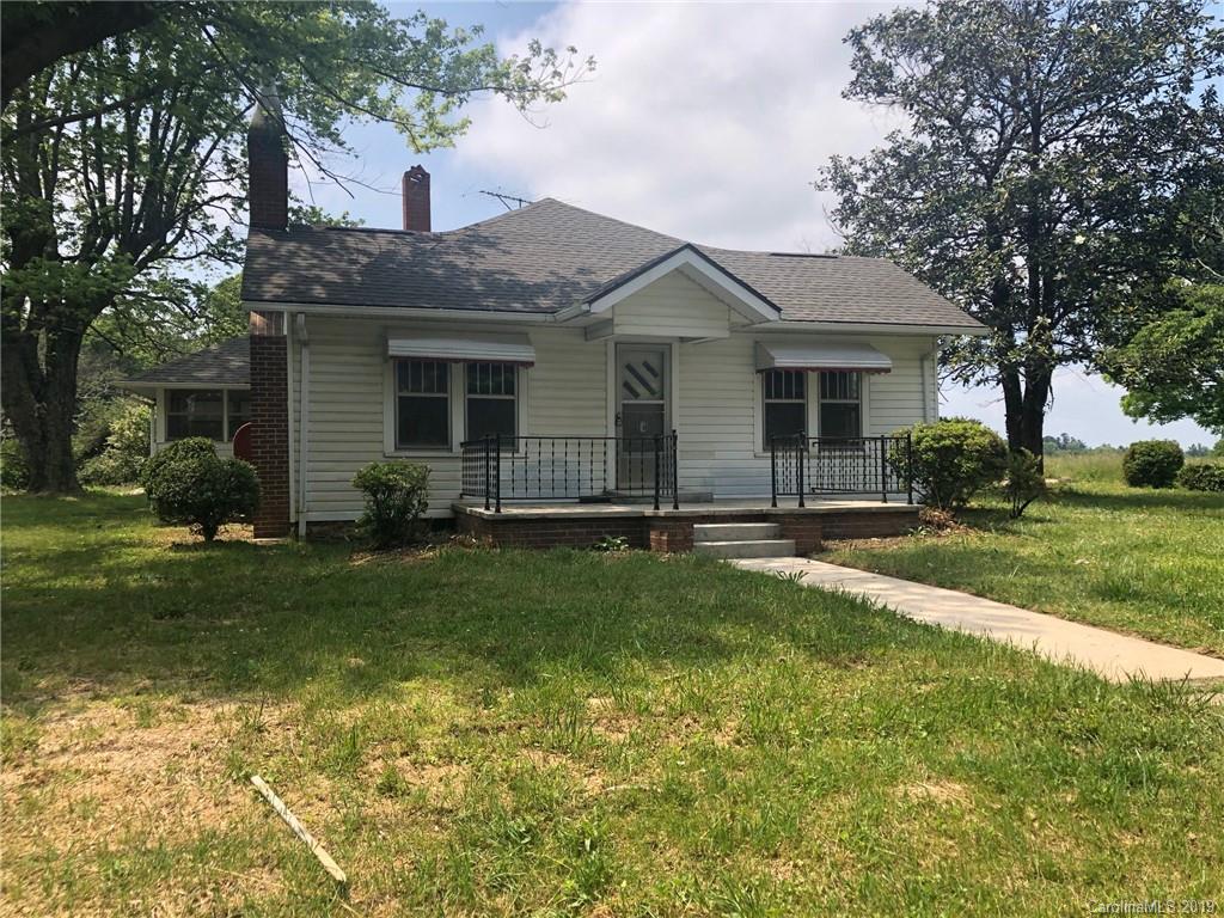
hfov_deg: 63.4
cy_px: 459
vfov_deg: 49.7
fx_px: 990
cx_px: 612
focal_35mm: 28
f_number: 1.8
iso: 20
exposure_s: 1/1567
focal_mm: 3.99
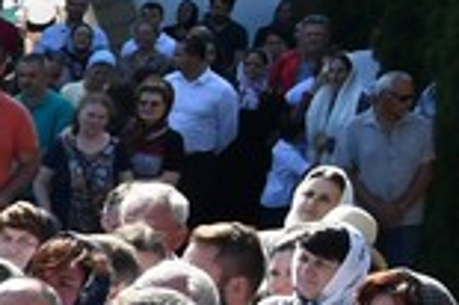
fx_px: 2369
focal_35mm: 186
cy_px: 441
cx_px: -1223
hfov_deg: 8.1
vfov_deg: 7.3
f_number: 7.1
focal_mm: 16
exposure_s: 1/800
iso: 640
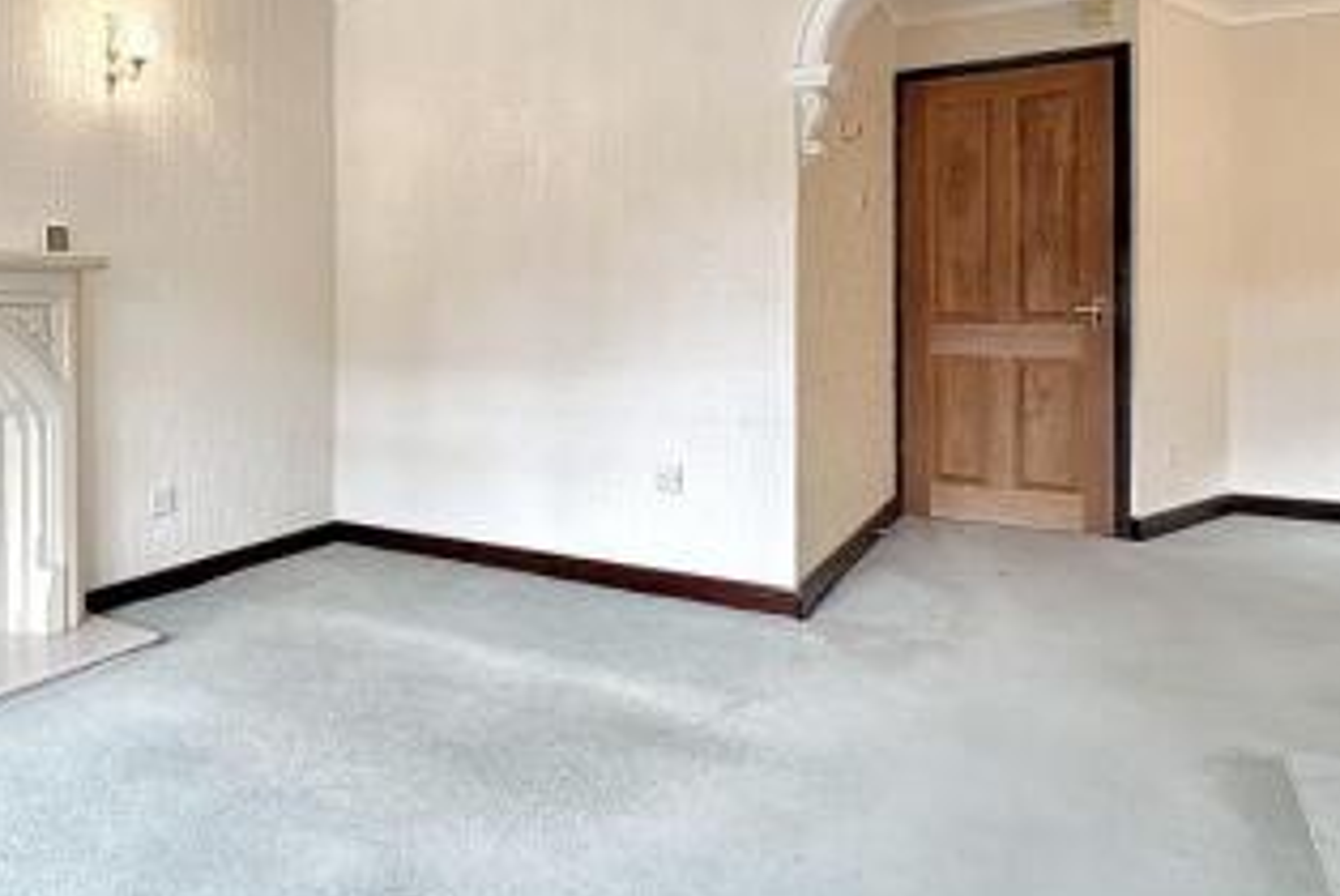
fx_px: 1006
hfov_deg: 63.3
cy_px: 314
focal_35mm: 27
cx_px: 331
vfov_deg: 47.4
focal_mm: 2.22
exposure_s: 1/100
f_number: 2.2
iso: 100
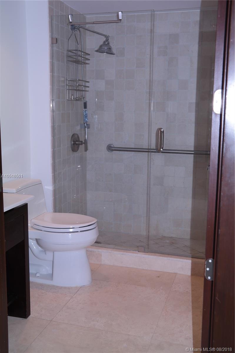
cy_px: 176
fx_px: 372
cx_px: 118
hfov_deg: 35.0
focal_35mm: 38
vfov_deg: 50.7
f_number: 5.6
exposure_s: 1/50
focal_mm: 25
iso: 200
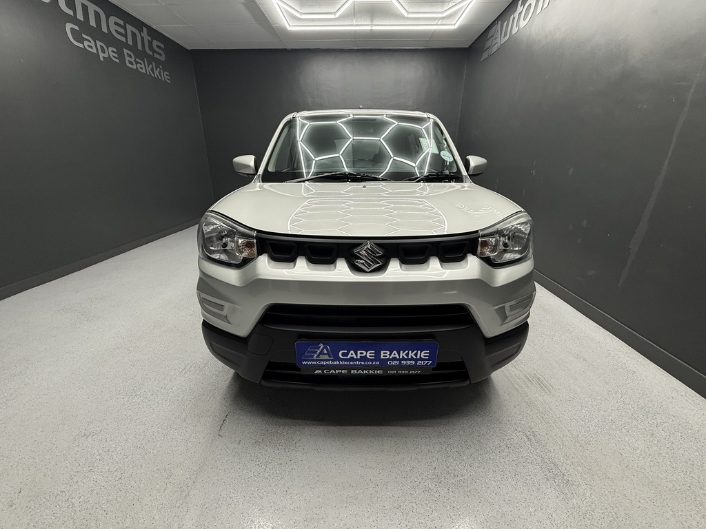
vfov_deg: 85.7
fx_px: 286
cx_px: 353
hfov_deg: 102.1
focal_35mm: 14
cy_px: 264
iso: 125
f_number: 2.2
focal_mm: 2.22
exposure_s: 1/100
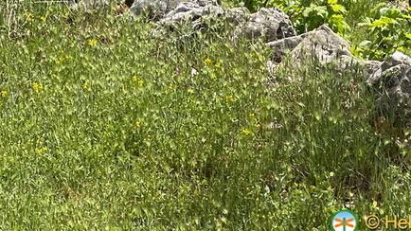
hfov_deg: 11.0
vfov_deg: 6.2
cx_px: 286
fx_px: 2125
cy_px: -109
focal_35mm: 195
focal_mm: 9
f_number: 2.8
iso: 200
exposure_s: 1/3125
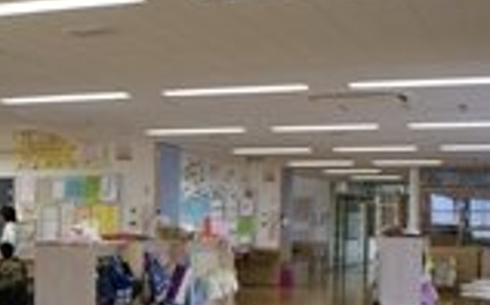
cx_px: -34
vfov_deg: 16.3
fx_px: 1041
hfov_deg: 24.9
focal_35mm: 78
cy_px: 323
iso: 100
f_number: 4
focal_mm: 18
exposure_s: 1/30
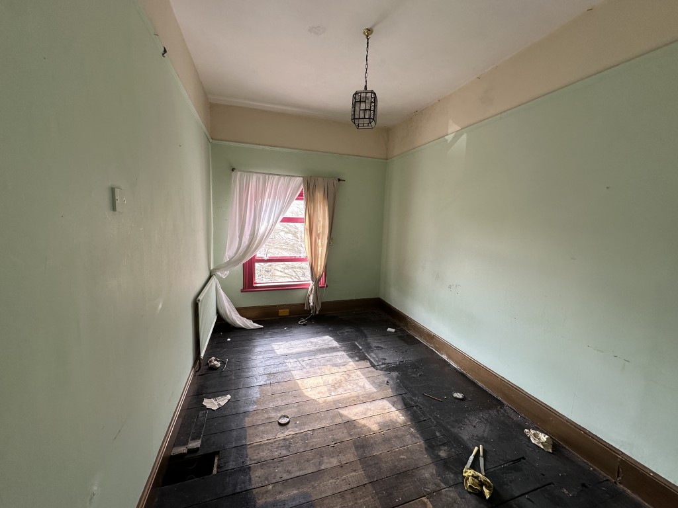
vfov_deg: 85.7
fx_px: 274
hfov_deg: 102.1
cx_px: 339
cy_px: 254
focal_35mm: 14
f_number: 2.2
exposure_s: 1/99
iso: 64
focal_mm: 2.22
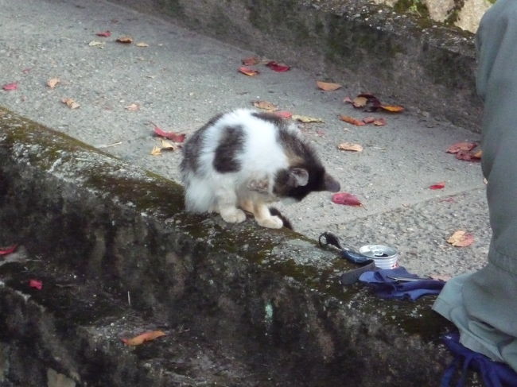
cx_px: 258
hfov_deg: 12.7
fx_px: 2314
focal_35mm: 155
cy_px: 194
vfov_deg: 9.6
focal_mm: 19.2
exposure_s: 1/50
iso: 800
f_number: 5.7
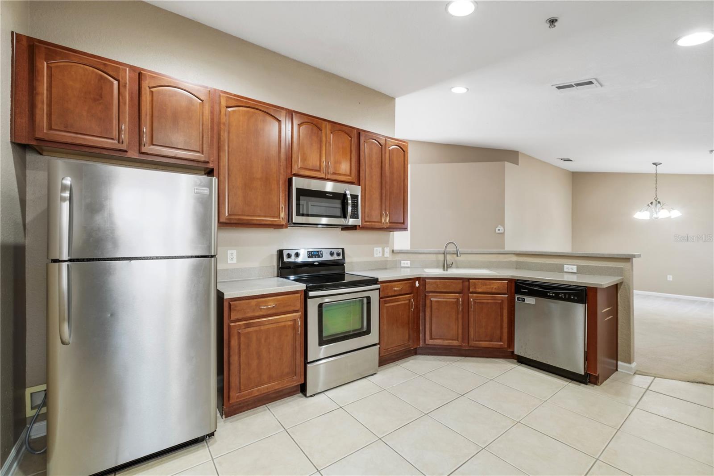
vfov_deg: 77.3
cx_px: 357
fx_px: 297
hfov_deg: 100.4
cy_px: 238
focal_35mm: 15
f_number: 9
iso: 320
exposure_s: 1/5
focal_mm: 10
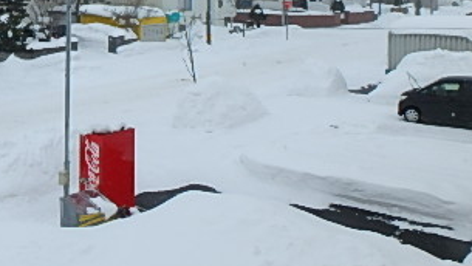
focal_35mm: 48
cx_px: 88
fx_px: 601
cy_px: -32
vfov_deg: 23.3
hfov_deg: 40.9
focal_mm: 3.7
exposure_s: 1/500
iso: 125
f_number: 6
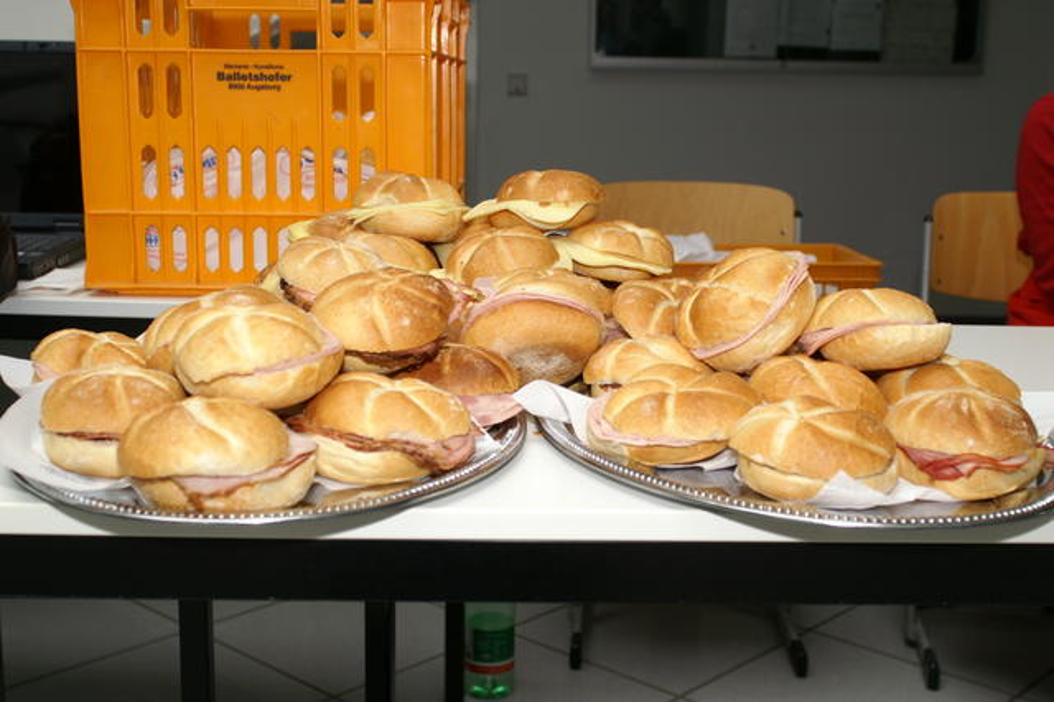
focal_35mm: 75
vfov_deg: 18.2
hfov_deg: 27.0
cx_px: 527
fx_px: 2195
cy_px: 351
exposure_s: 1/60
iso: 200
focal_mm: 50
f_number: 5.6
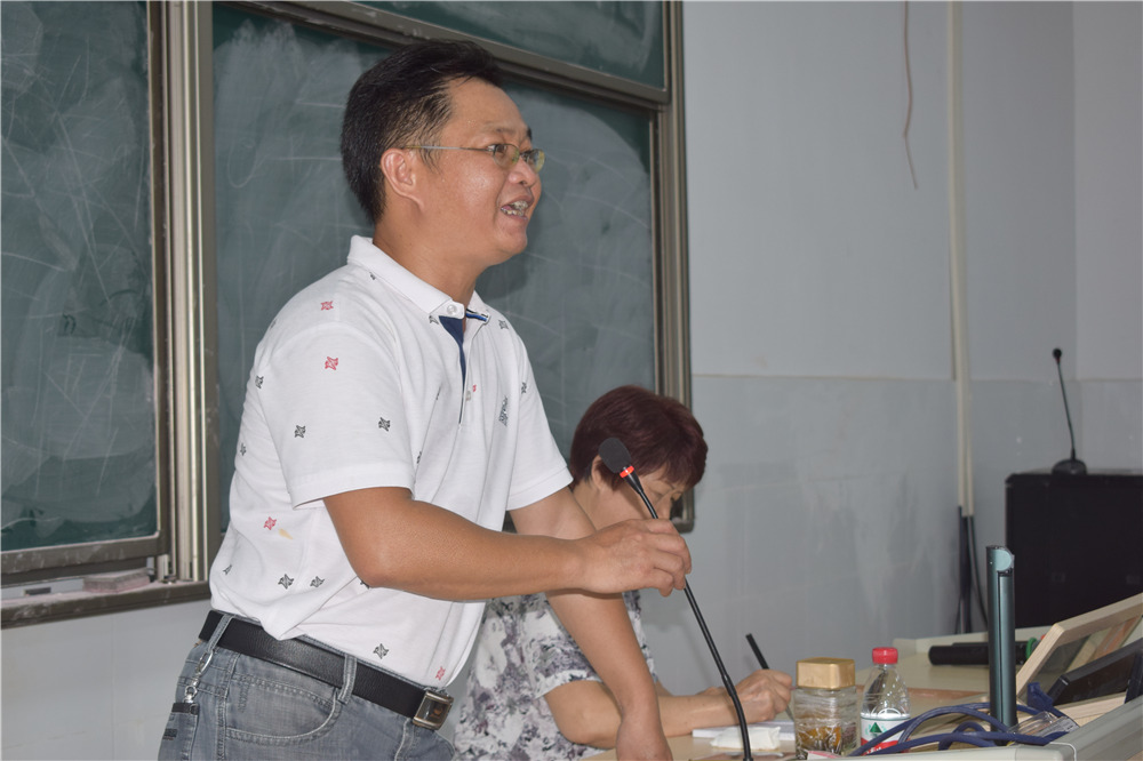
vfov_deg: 19.7
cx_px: 572
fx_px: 2190
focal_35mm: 69
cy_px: 380
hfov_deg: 29.3
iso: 400
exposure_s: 1/30
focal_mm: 46
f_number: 5.3
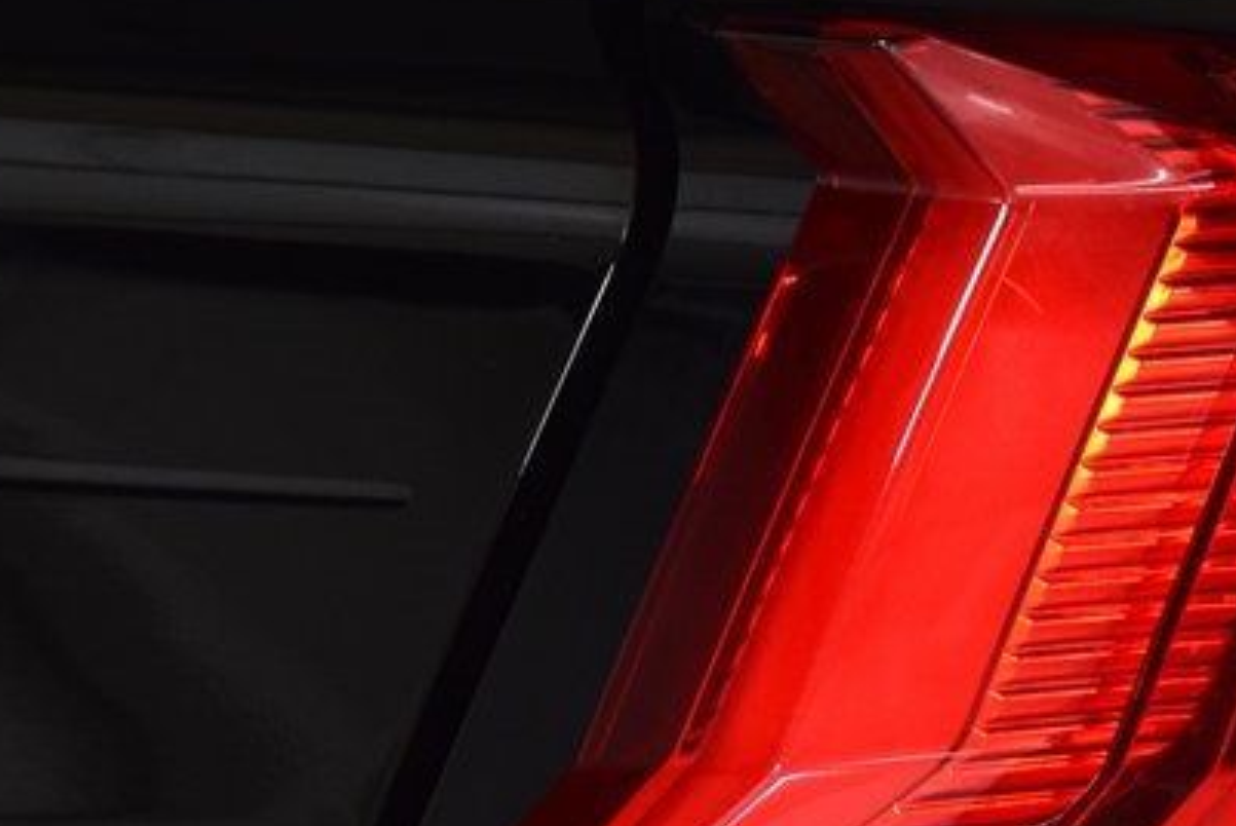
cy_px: 562
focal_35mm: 268
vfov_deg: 5.1
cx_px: 1433
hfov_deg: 7.6
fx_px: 9208
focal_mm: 70
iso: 1600
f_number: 7.1
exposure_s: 1/30
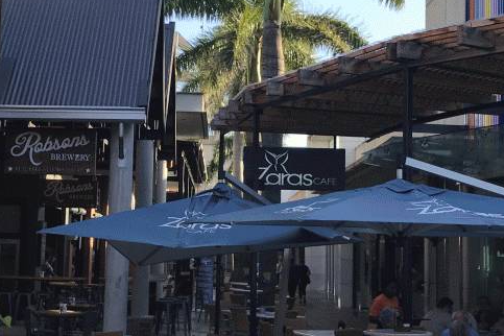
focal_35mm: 73
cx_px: 226
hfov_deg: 27.7
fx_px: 1022
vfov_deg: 18.7
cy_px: 142
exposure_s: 1/669
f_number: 1.8
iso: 20
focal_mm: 3.99
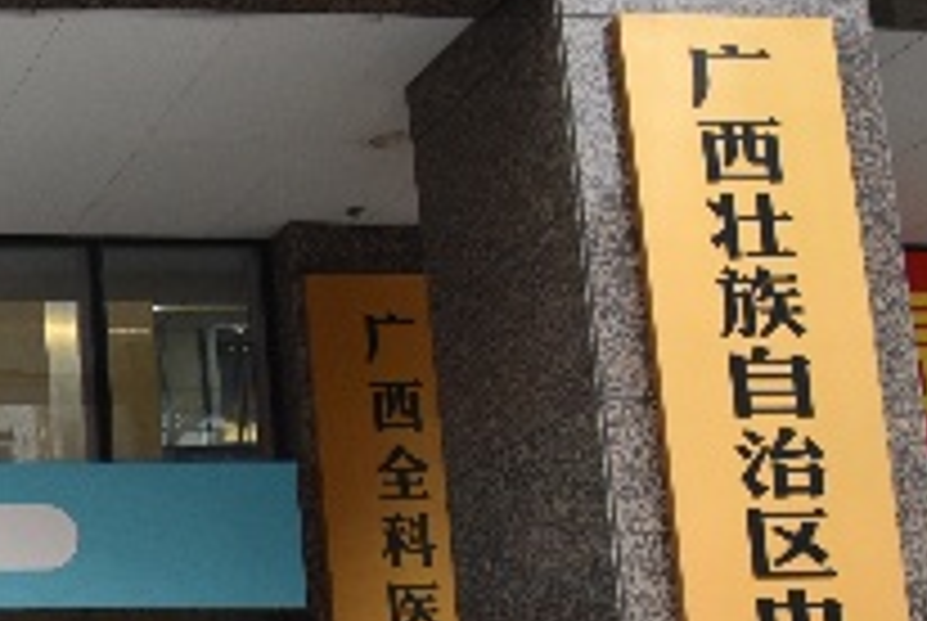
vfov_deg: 14.5
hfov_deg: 18.7
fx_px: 2398
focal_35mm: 93
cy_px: 634
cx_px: -558
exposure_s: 1/200
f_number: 4
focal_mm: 24
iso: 800
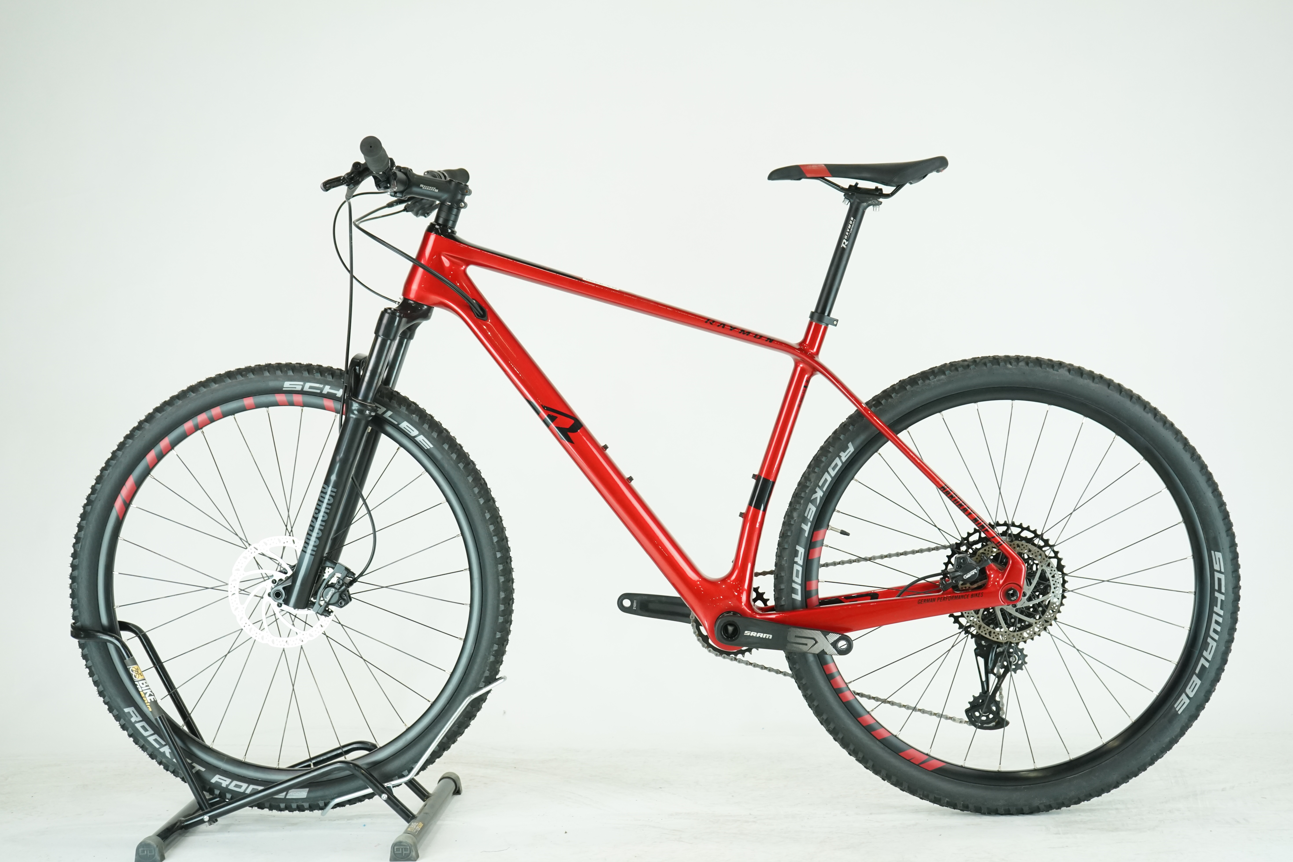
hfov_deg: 37.5
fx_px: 1903
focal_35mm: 53
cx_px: 655
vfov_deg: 25.5
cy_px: 423
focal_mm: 52
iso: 1600
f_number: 5.6
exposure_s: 1/200
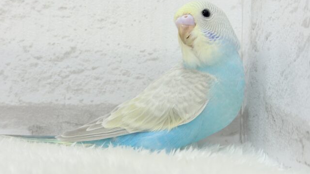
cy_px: 66
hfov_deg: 36.6
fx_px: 469
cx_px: 155
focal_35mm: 57
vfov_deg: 21.1
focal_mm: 5.96
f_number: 1.6
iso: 80
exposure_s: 1/100
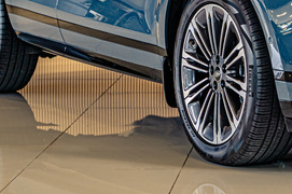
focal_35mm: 208
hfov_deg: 9.8
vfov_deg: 6.5
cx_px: 307
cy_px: -141
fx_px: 1685
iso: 200
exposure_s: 1/200
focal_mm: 55
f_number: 3.5
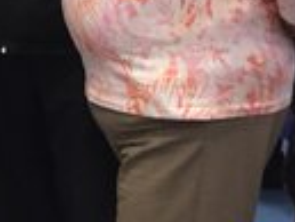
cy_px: -124
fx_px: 1228
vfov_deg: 10.0
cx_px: -284
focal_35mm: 144
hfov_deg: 12.2
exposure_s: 1/30
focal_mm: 4.15
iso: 100
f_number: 2.2
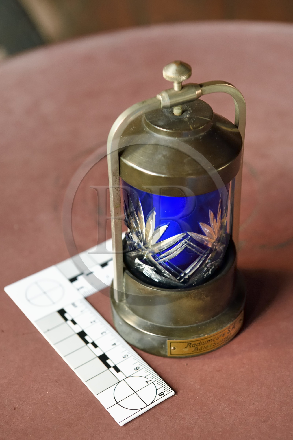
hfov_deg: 20.9
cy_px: 220
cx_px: 146
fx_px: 793
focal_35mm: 65
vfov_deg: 31.0
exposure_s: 1/50
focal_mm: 65
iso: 1600
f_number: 7.1
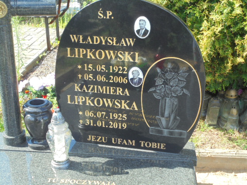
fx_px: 350
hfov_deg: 38.9
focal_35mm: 49
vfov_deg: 29.7
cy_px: 92
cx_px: 124
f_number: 4.8
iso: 100
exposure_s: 1/100
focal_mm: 8.9
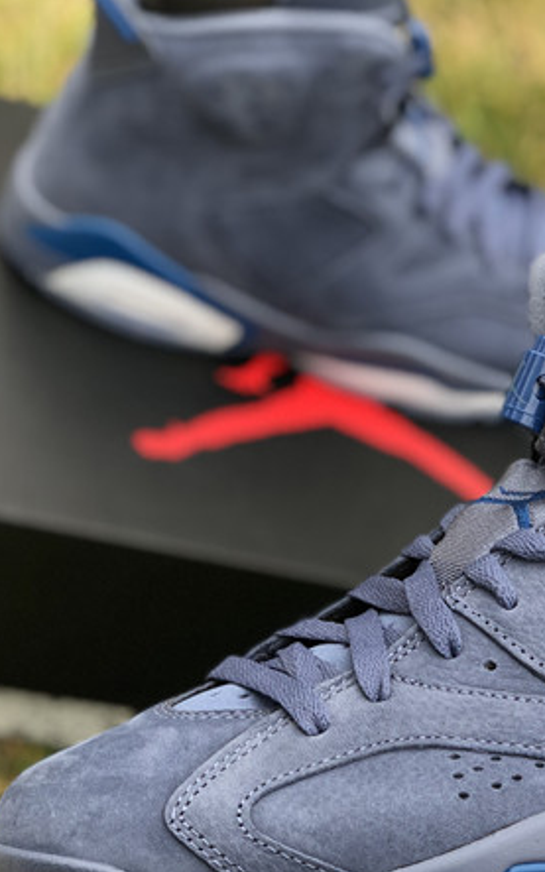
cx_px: 401
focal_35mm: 92
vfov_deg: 22.5
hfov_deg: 14.2
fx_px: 2186
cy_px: 529
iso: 25
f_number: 2.4
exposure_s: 1/100
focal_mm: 6
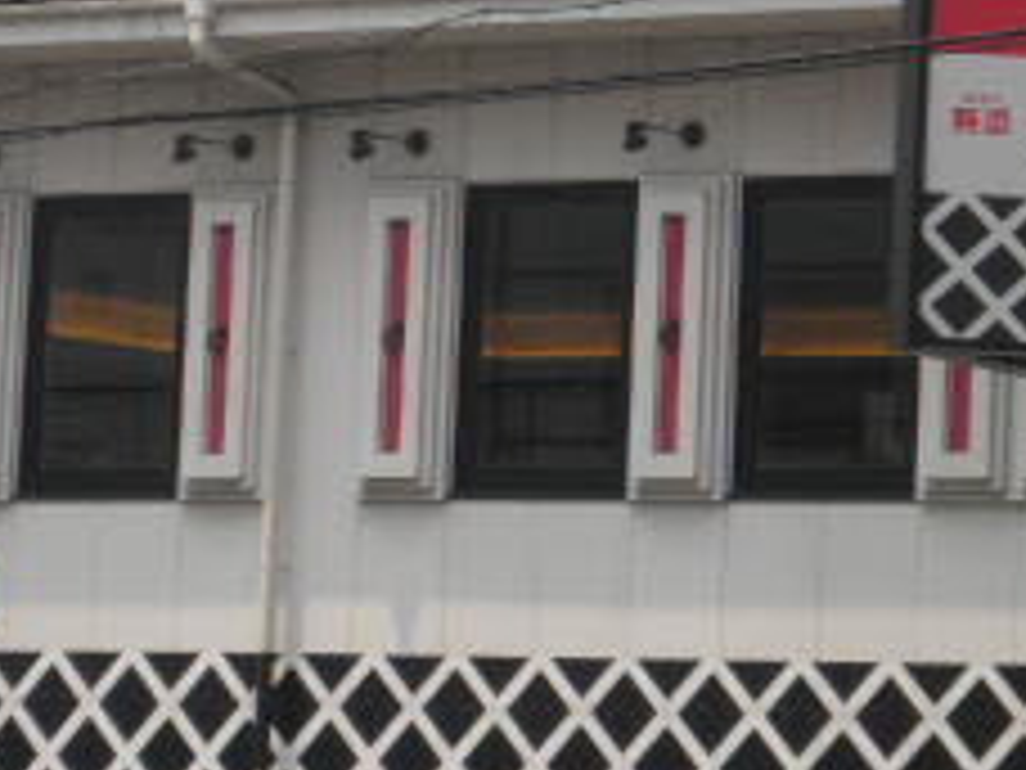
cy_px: -149
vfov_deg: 4.8
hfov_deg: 6.4
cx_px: 189
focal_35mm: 311
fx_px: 9218
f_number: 5.8
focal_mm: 19.6
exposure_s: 1/400
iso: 64
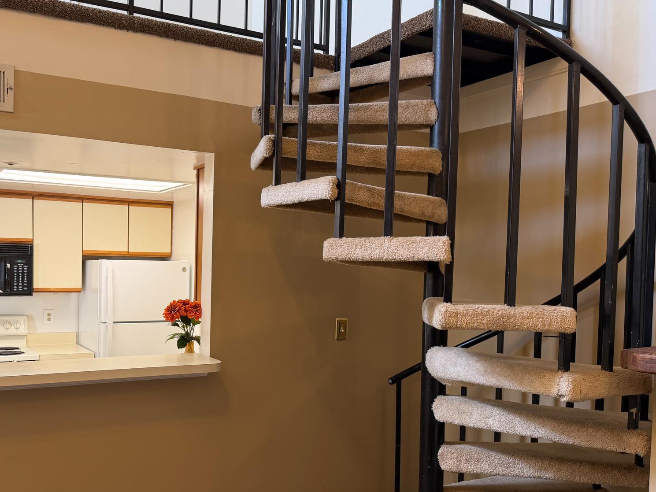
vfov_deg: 42.8
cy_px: 285
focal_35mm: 33
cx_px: 227
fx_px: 625
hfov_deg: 54.4
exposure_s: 1/60
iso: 100
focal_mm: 6.76
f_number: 1.78
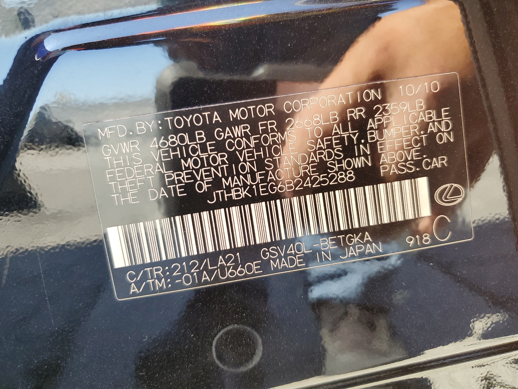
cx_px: 259
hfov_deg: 67.3
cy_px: 194
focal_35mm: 26
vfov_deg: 53.1
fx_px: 389
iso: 59
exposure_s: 1/120
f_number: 1.5
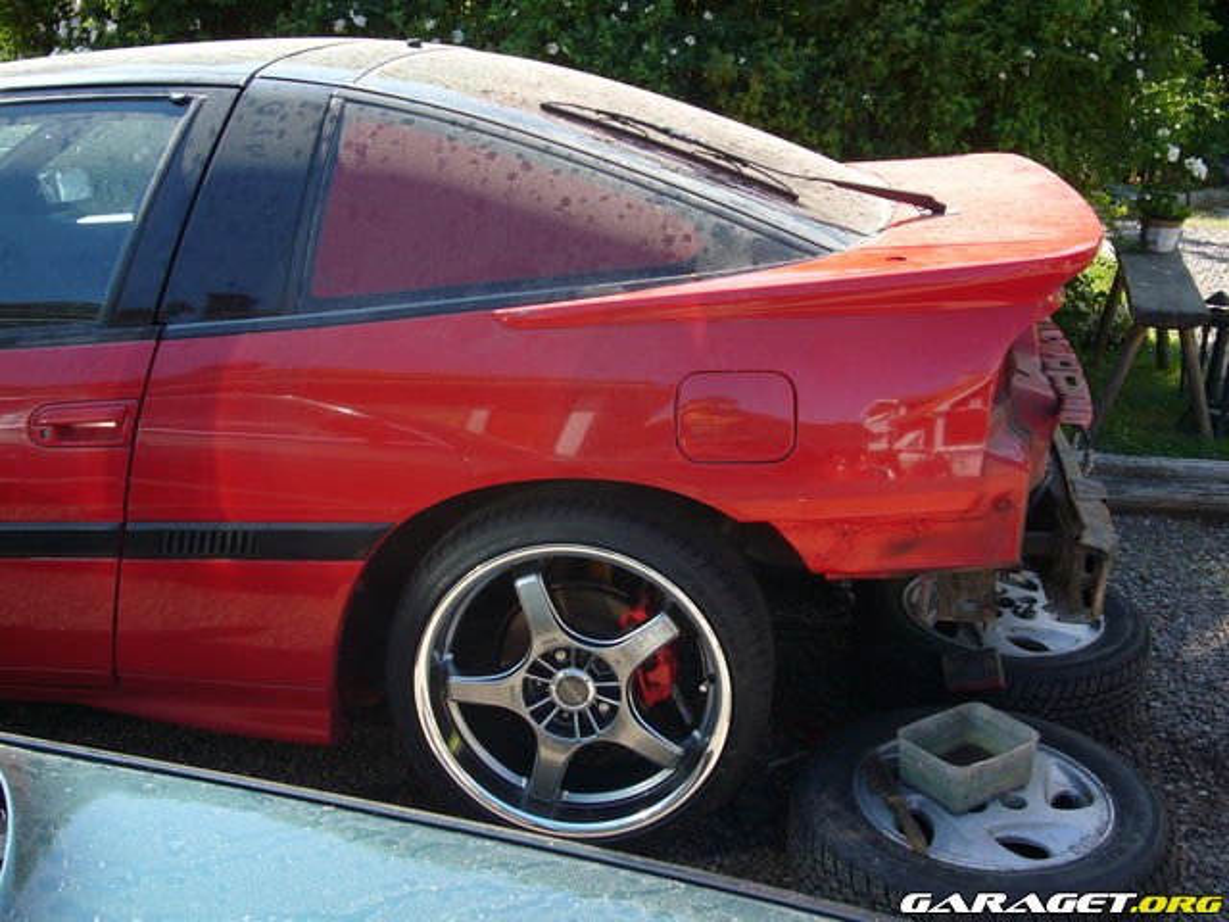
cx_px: 614
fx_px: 1491
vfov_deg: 34.3
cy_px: 461
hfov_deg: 44.8
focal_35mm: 42
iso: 80
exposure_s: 1/250
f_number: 3.3
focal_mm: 6.9
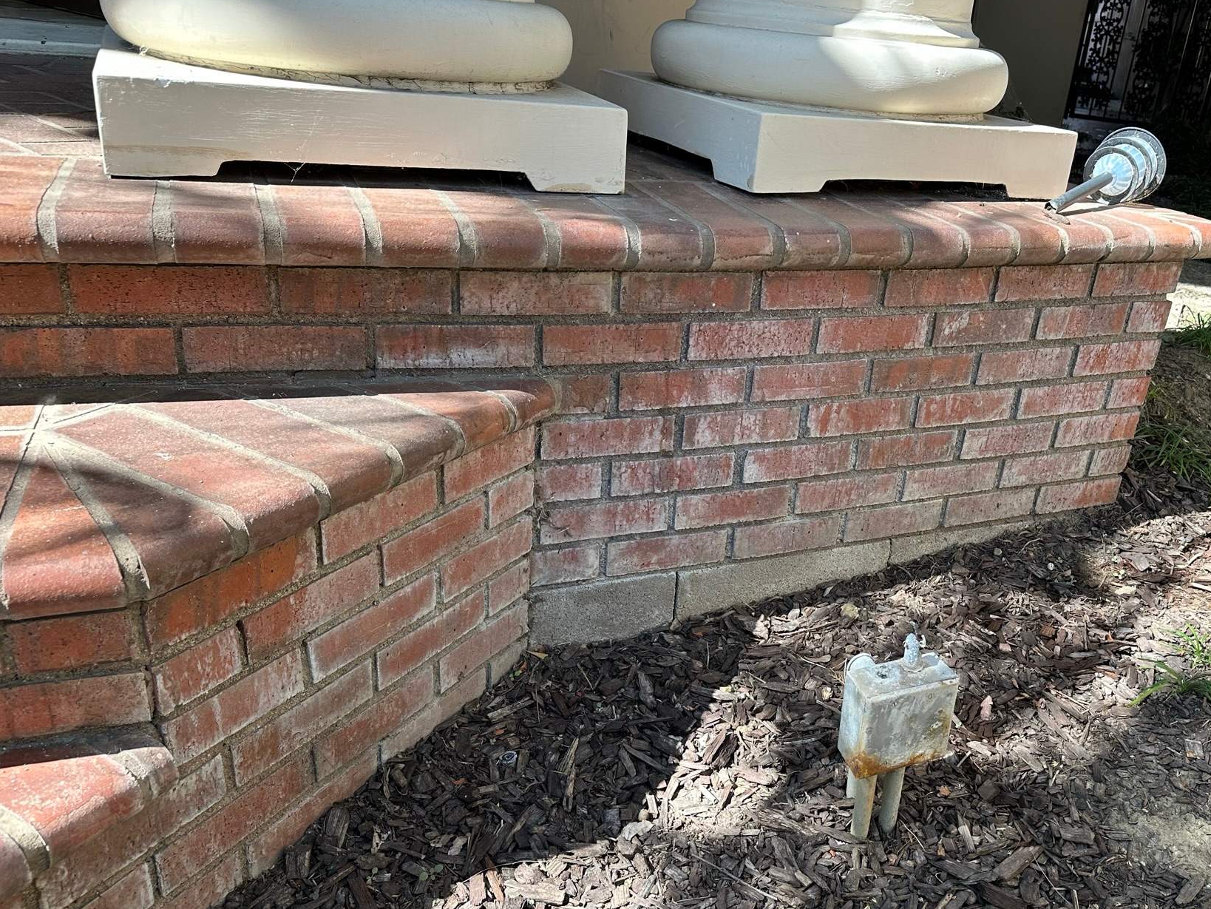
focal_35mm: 30
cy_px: 514
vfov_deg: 46.7
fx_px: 1050
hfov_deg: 59.4
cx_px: 733
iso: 80
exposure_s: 1/638
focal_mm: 6.86
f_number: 1.78
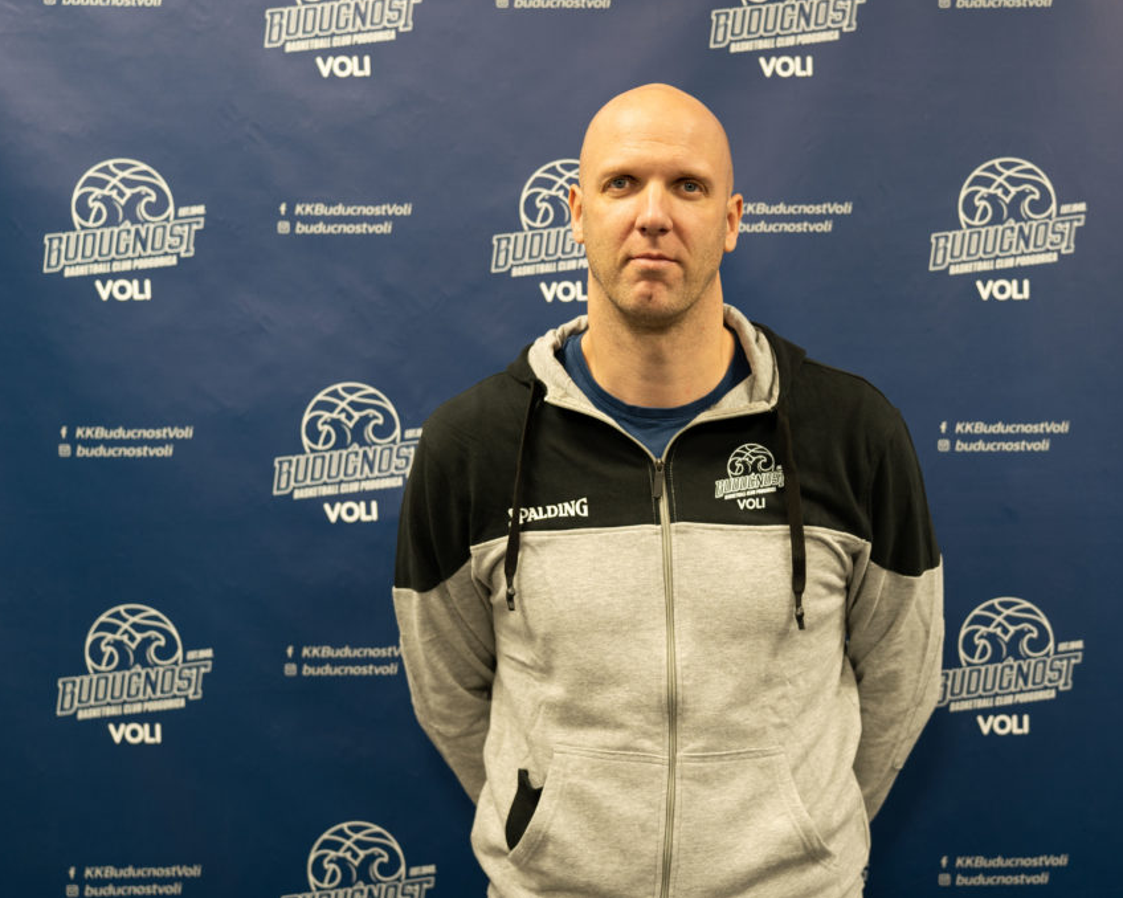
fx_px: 1695
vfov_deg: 29.7
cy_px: 447
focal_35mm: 51
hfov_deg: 36.6
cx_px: 662
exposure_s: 1/25
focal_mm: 45
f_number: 2.2
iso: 200
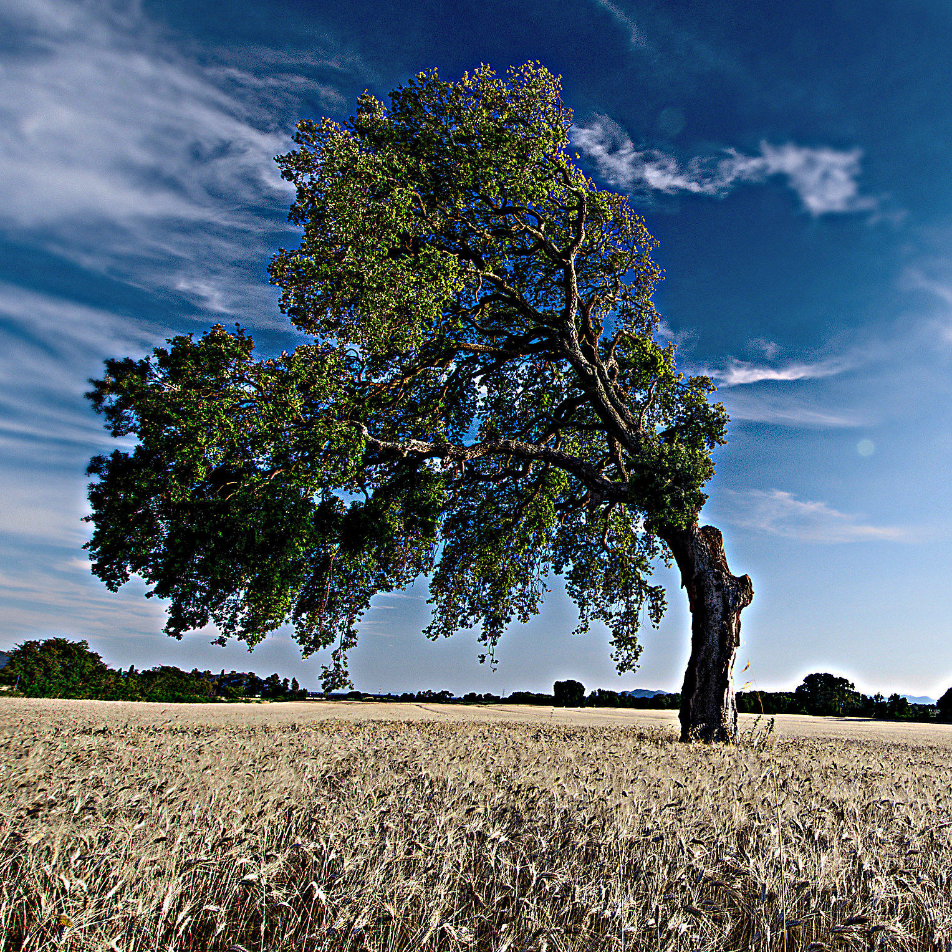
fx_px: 747
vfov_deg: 65.0
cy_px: 481
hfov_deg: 61.5
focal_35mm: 24
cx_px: 709
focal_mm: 12
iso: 100
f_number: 16
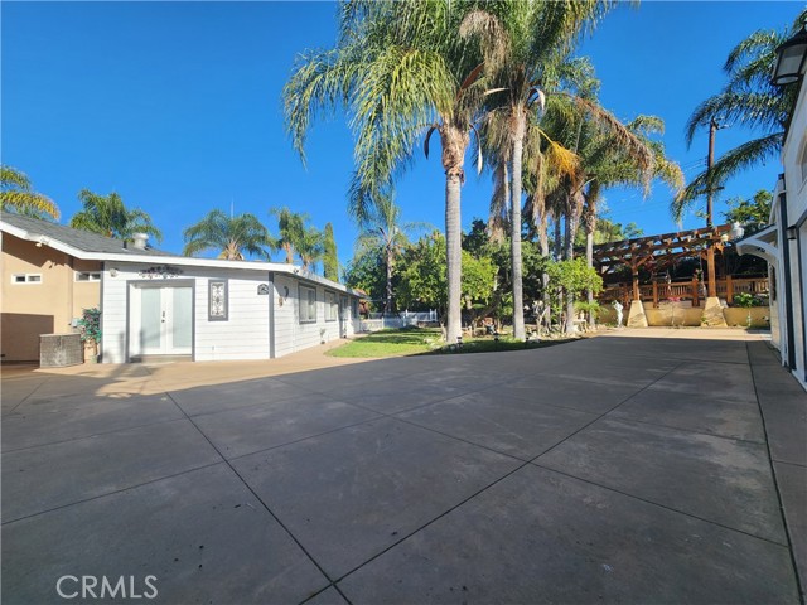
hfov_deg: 106.2
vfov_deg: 89.9
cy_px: 302
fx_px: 303
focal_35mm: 13
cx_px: 404
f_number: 2.2
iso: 50
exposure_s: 1/1493
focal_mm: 2.2
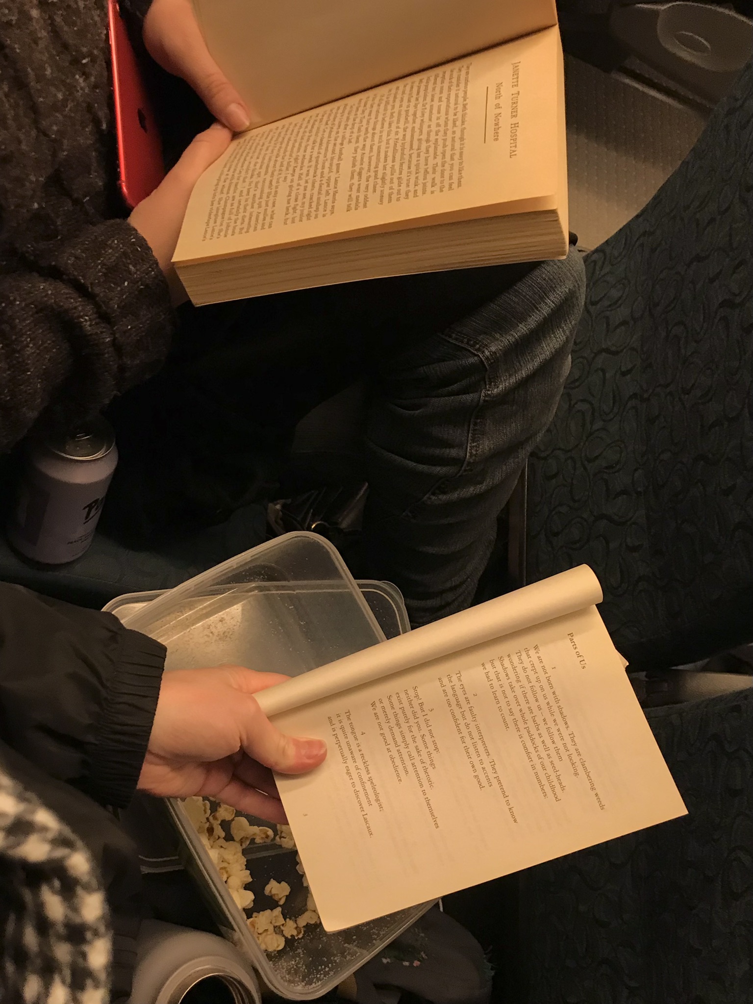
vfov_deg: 63.4
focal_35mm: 28
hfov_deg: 49.7
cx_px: 376
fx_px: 812
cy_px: 502
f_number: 1.8
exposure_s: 1/25
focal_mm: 3.99
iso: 40
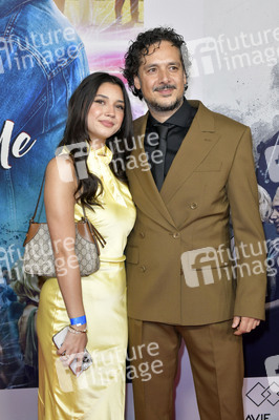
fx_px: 640
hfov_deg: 24.6
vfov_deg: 36.3
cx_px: 140
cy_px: 210
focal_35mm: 55
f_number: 7.1
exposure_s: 1/250
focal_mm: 55
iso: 1600
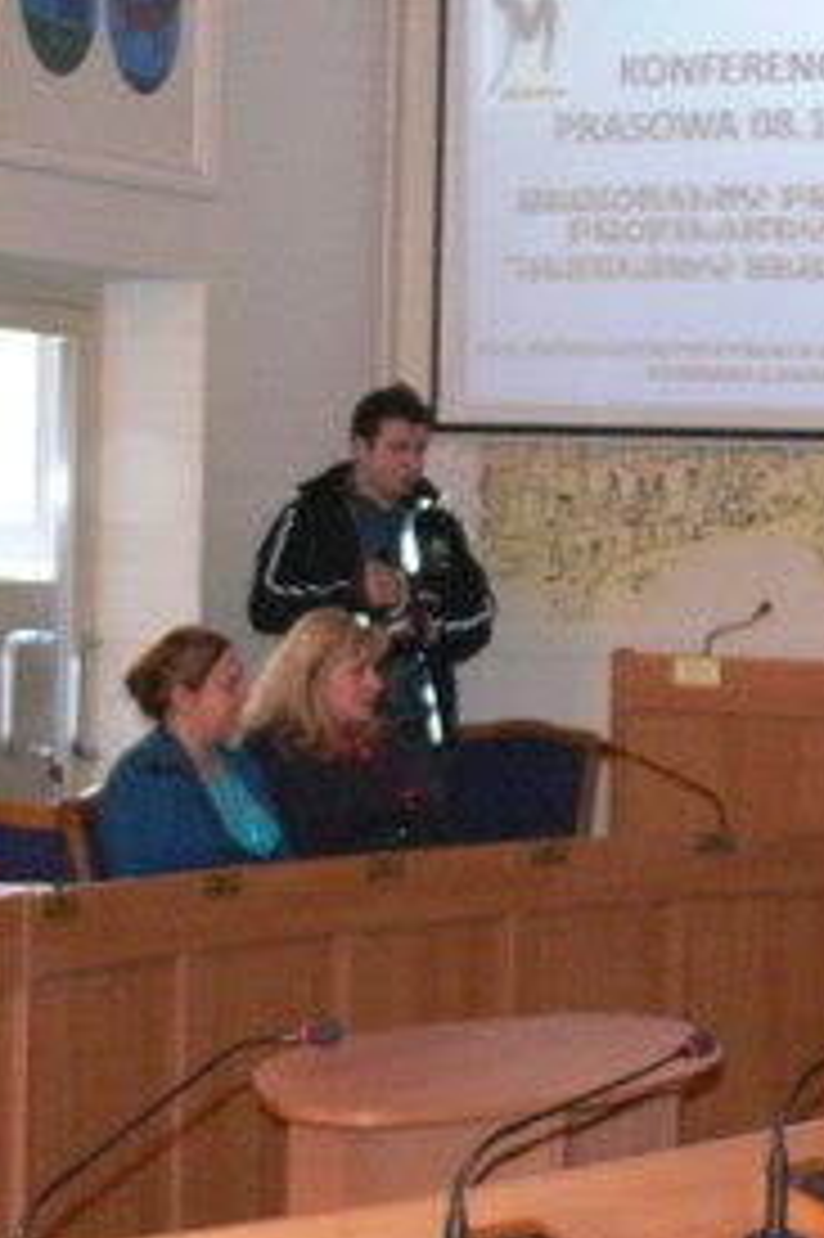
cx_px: 932
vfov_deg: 16.9
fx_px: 4159
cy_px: 680
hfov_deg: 11.1
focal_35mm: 121
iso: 320
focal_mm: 10.5
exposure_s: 1/30
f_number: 3.2
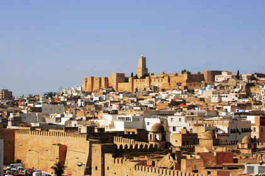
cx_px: 132
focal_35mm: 123
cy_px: 88
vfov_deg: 11.1
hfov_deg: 16.7
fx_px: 905
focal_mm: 82
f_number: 10
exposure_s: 1/400
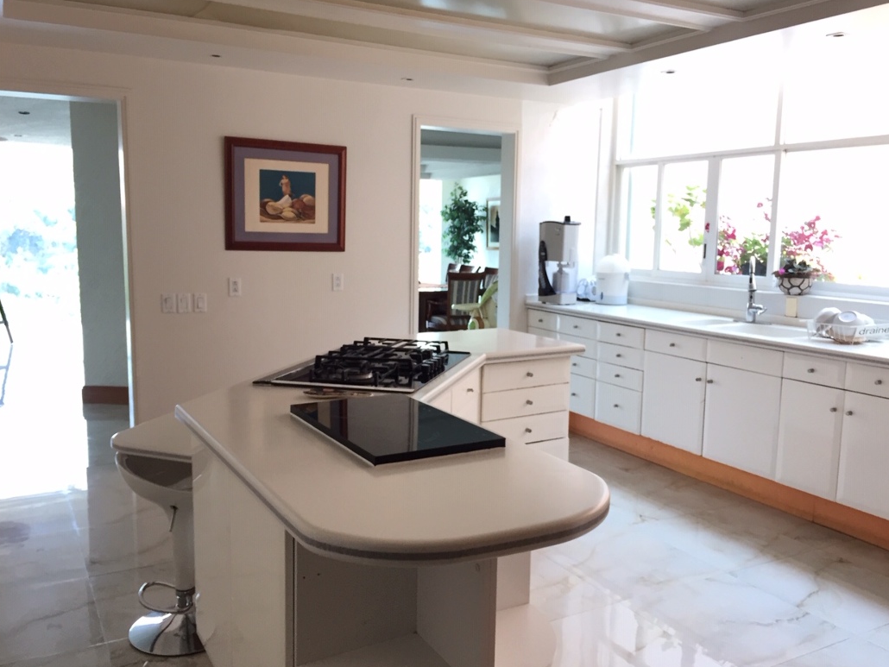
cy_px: 334
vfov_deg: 46.8
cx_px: 447
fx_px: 771
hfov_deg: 60.0
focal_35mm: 30
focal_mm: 4.15
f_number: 2.2
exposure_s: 1/30
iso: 32
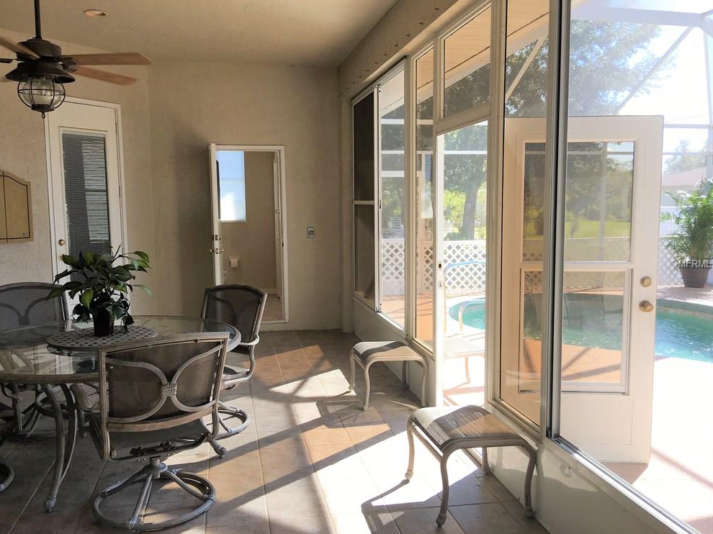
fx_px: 618
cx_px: 353
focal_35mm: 30
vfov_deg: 46.8
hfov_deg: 60.0
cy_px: 264
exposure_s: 1/188
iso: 25
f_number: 2.2
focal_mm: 4.15
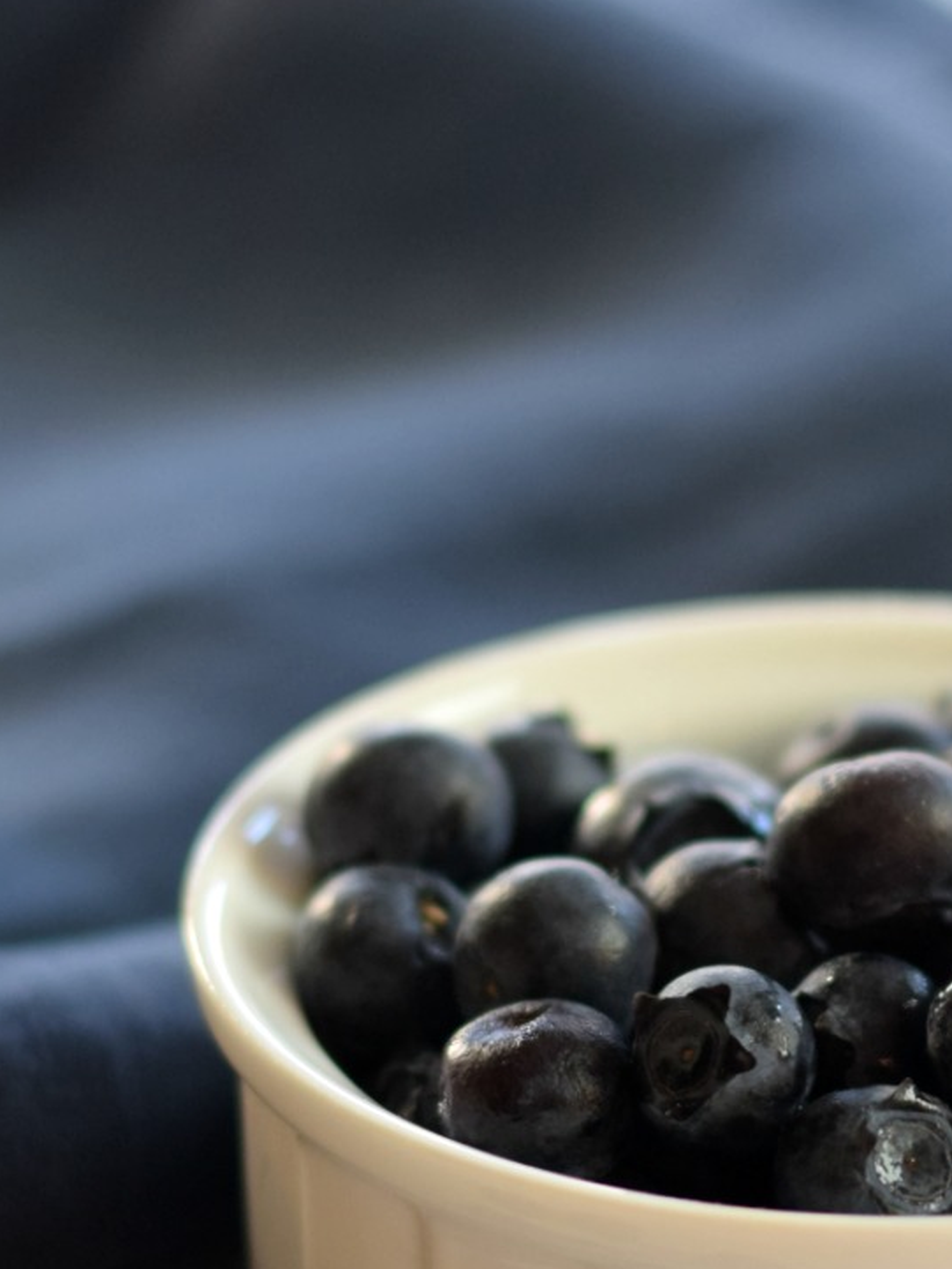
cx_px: 879
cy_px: 1126
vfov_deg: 9.4
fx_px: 7698
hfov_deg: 7.1
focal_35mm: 210
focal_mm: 50
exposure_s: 1/160
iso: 400
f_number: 2.5
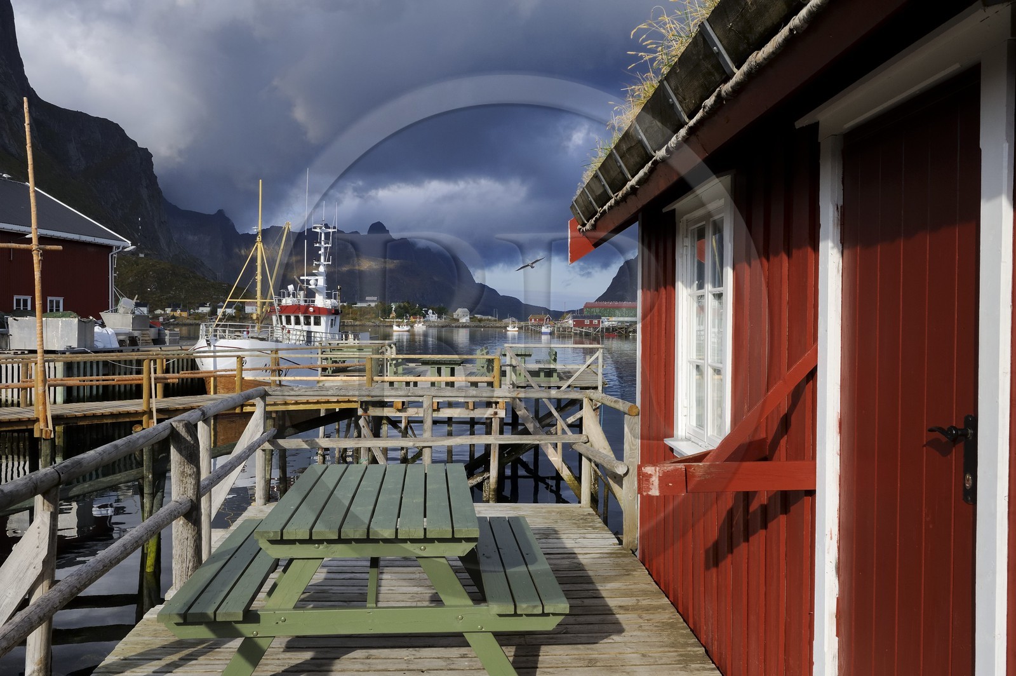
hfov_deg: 58.8
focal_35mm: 32
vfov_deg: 41.0
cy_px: 338
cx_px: 508
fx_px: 902
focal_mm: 32
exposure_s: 1/160
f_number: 20
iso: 400
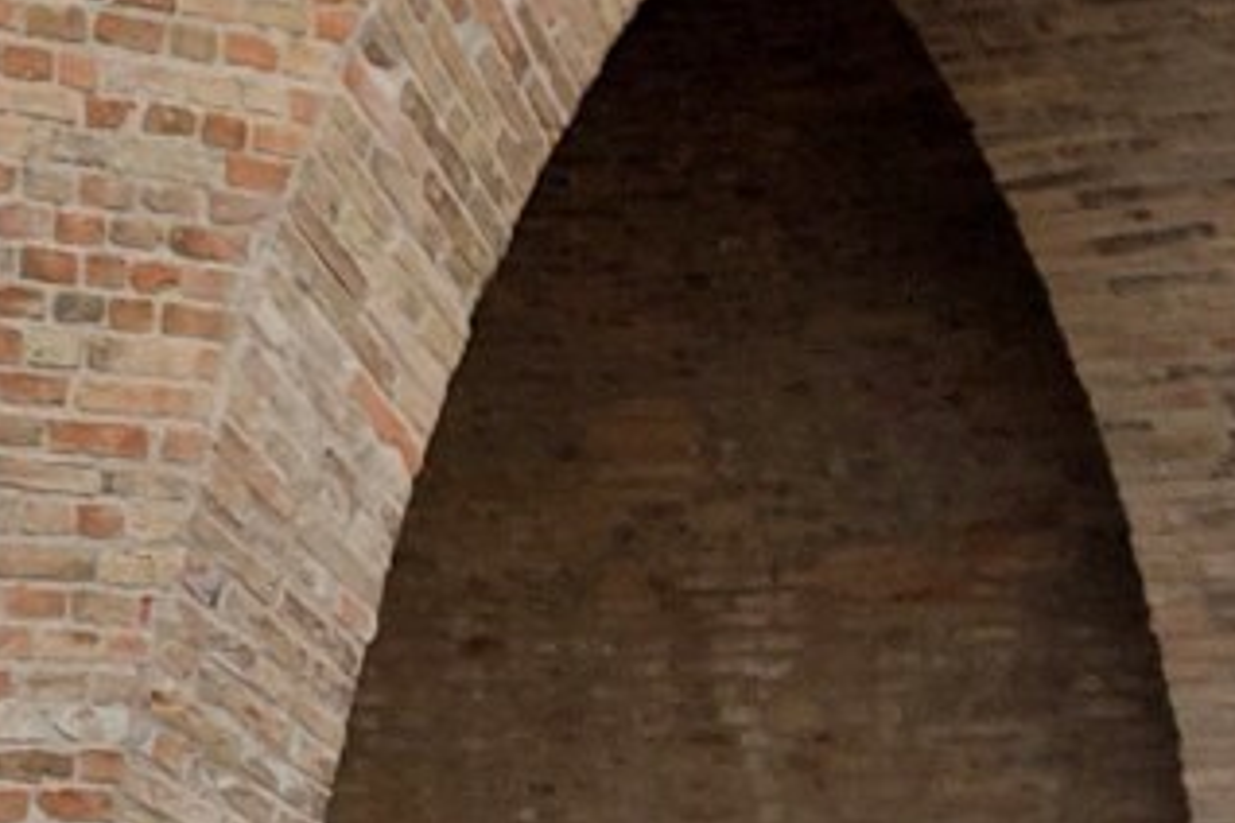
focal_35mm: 157
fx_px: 5386
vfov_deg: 8.6
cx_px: -1744
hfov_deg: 11.0
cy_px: 1071
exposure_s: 1/100
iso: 40
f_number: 1.8
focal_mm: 5.23
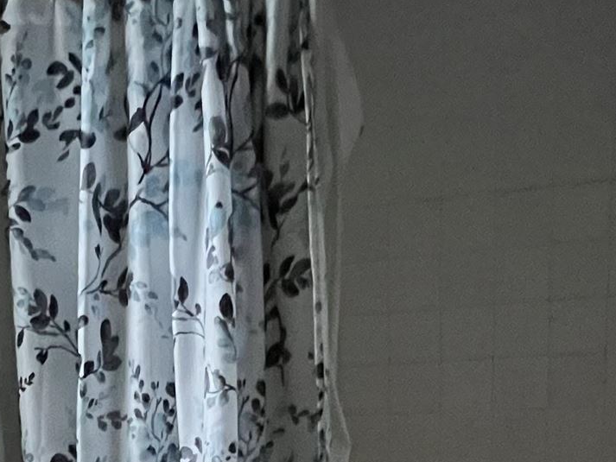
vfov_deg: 22.7
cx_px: 187
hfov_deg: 33.9
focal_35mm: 56
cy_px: 634
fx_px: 997
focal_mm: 1.57
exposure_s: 1/37
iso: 1250
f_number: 1.8
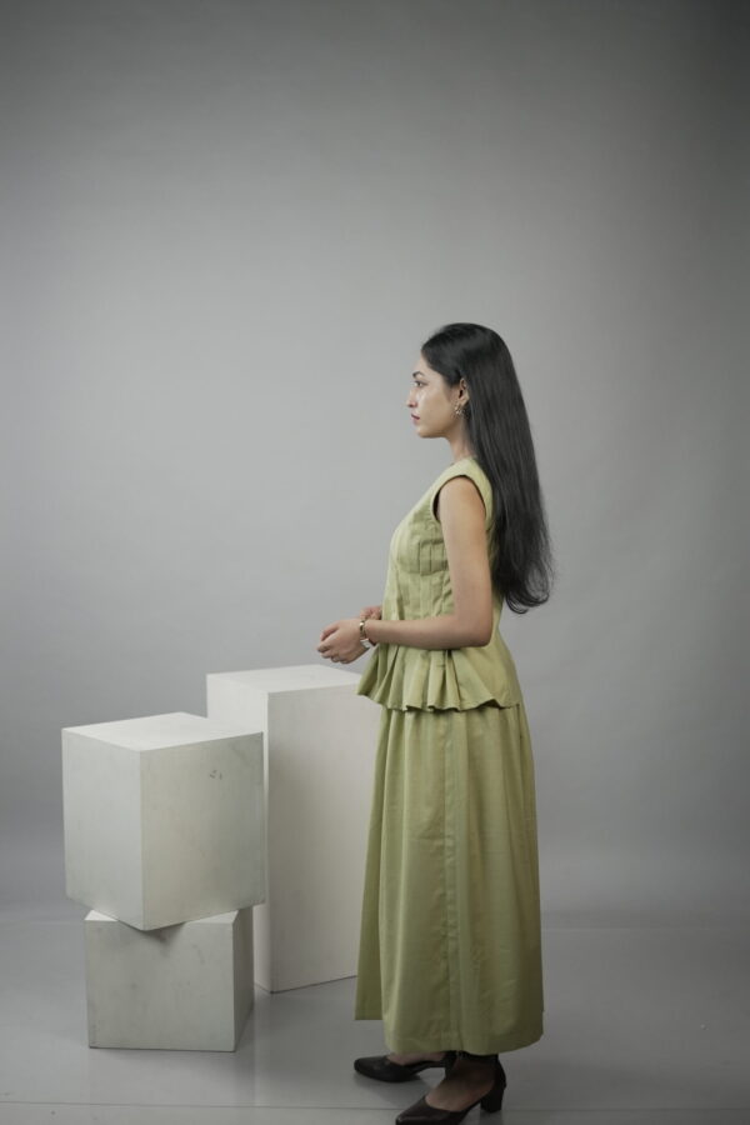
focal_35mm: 52
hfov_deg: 26.0
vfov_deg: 38.2
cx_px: 375
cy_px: 562
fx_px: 1625
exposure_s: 1/800
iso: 1000
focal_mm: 35
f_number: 2
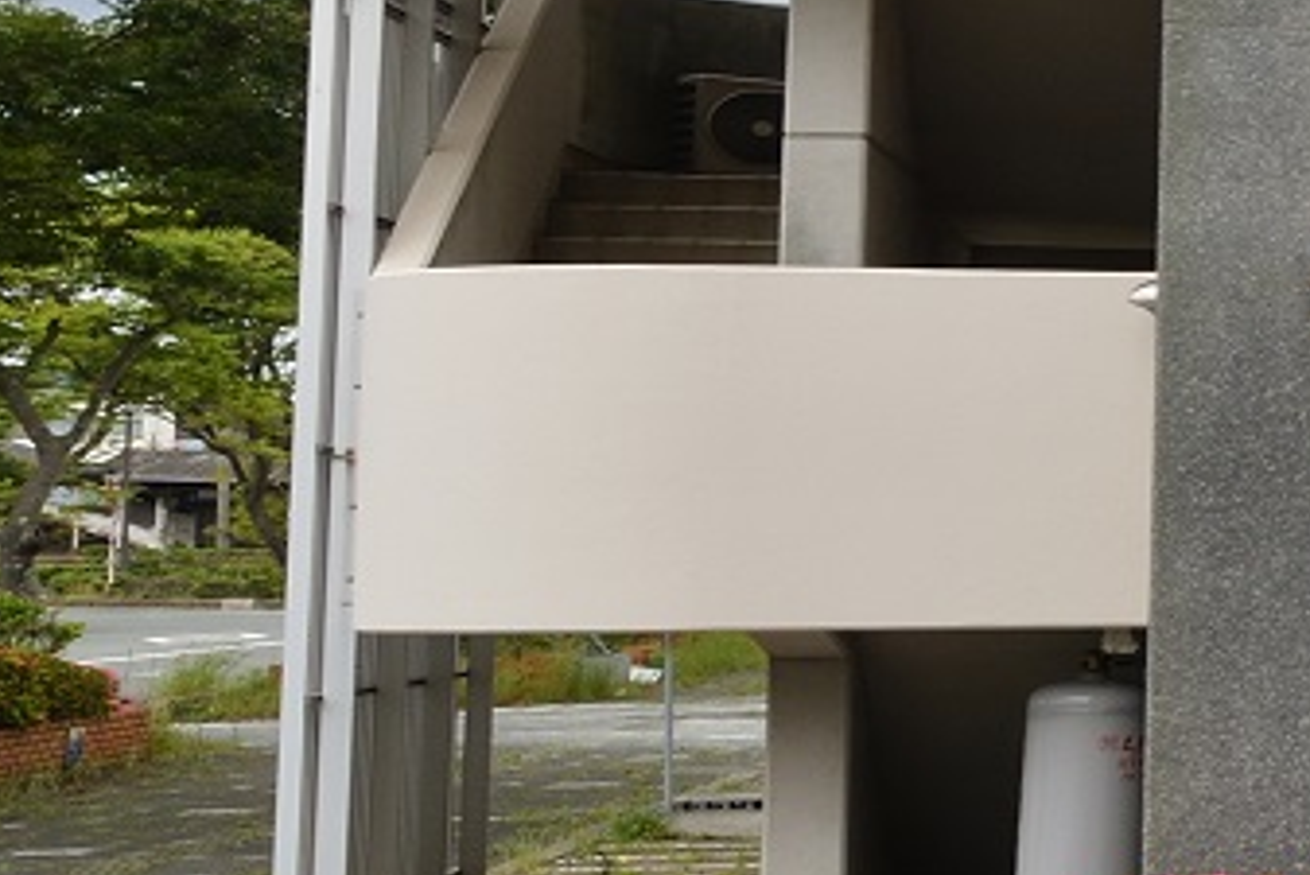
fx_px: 3021
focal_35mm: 83
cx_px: 2892
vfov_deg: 12.0
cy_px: -1419
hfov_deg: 16.1
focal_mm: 14
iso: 200
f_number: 10
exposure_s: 1/400
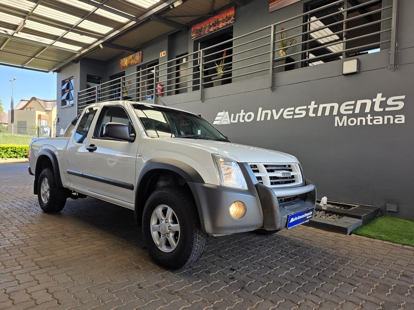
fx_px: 275
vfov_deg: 58.9
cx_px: 207
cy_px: 155
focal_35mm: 23
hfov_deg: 73.9
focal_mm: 6.25
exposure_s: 1/359
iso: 50
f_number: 1.7
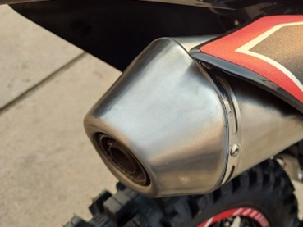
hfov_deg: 46.2
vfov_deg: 36.5
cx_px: 226
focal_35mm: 39
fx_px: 341
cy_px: 80
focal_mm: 5.23
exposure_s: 1/172
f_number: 1.8
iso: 40
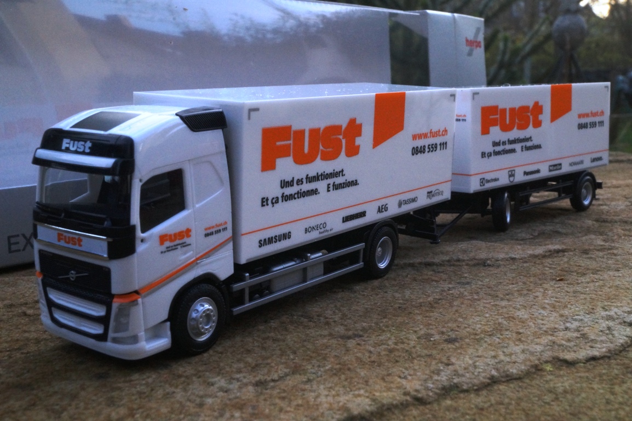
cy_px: 210
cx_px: 316
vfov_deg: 29.8
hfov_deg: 43.6
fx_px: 790
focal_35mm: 45
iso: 1600
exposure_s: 1/60
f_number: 22
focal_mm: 30
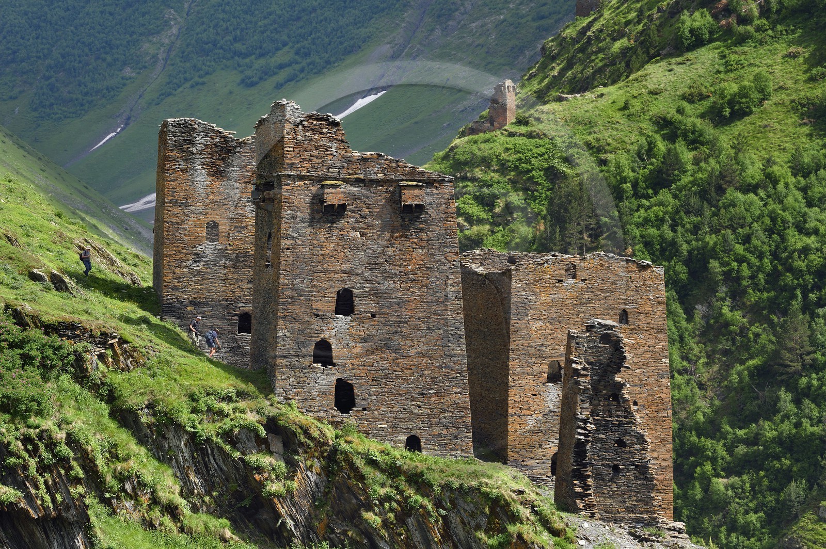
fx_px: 3668
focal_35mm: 160
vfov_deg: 8.6
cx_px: 413
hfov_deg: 12.8
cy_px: 274
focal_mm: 160
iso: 200
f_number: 7.1
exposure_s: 1/250
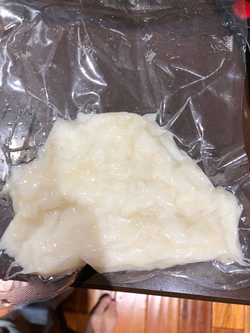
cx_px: 125
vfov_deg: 63.4
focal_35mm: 28
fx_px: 270
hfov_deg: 49.7
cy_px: 166
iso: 40
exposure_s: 1/30
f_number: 1.8
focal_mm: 4
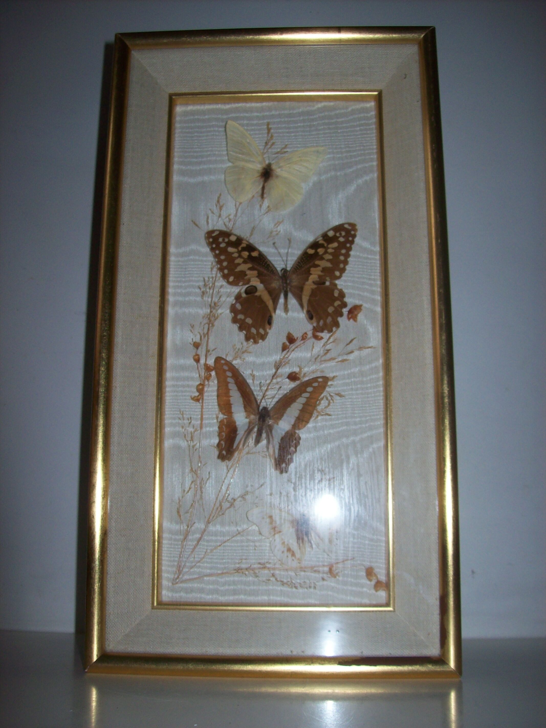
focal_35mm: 36
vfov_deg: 51.4
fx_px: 758
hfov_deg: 39.6
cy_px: 364
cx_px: 273
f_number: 2.7
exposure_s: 1/64
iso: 80
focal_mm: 6
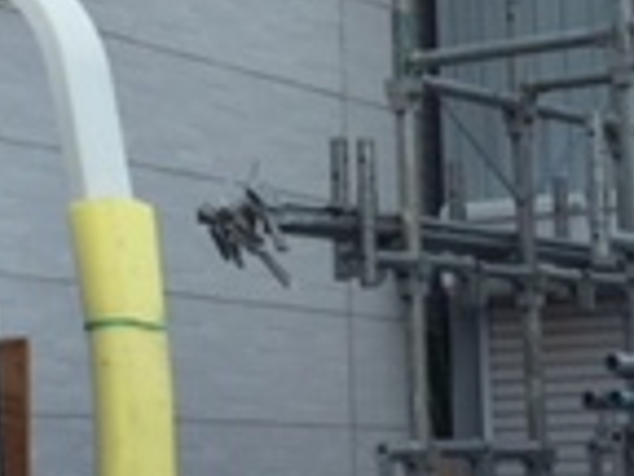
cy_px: -57
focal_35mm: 129
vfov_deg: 11.3
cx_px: 242
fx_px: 2363
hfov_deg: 15.3
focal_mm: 4.15
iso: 32
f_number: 2.2
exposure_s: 1/1068
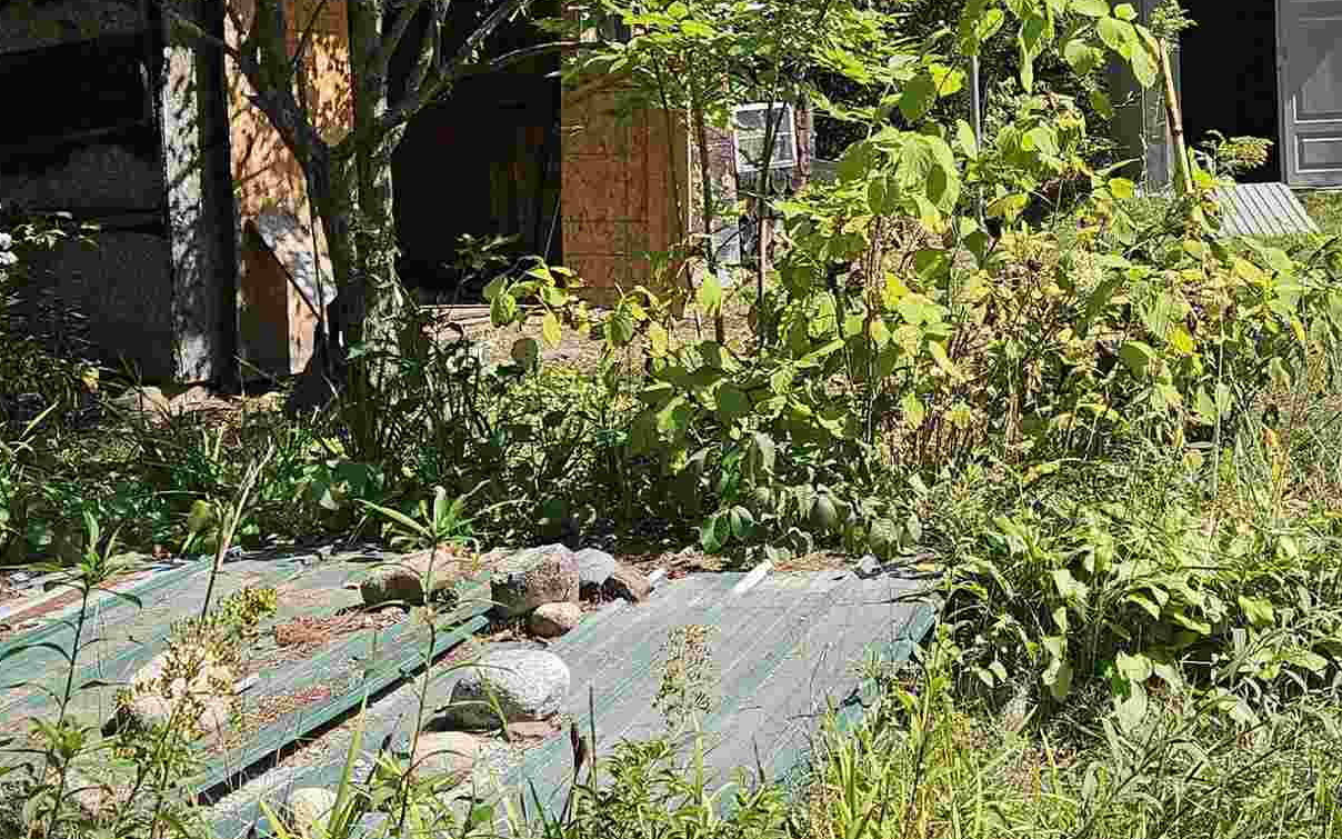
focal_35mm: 62
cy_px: 233
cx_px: 952
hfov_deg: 32.5
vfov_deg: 20.8
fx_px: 2268
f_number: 1.8
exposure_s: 1/1418
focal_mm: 5.4
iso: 25
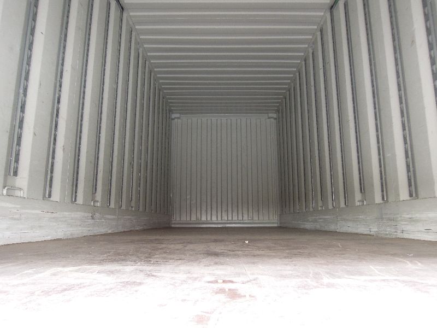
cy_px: 164
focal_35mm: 24
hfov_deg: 71.6
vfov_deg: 56.8
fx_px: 303
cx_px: 218
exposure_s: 1/13
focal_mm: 4.3
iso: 400
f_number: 2.8
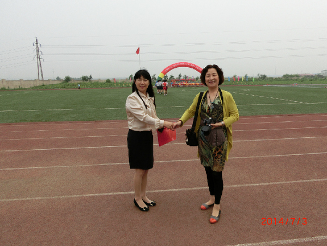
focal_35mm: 25
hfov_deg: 69.4
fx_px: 236
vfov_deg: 54.9
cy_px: 123
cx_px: 164
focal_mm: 4.5
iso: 100
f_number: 3.5
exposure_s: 1/1000
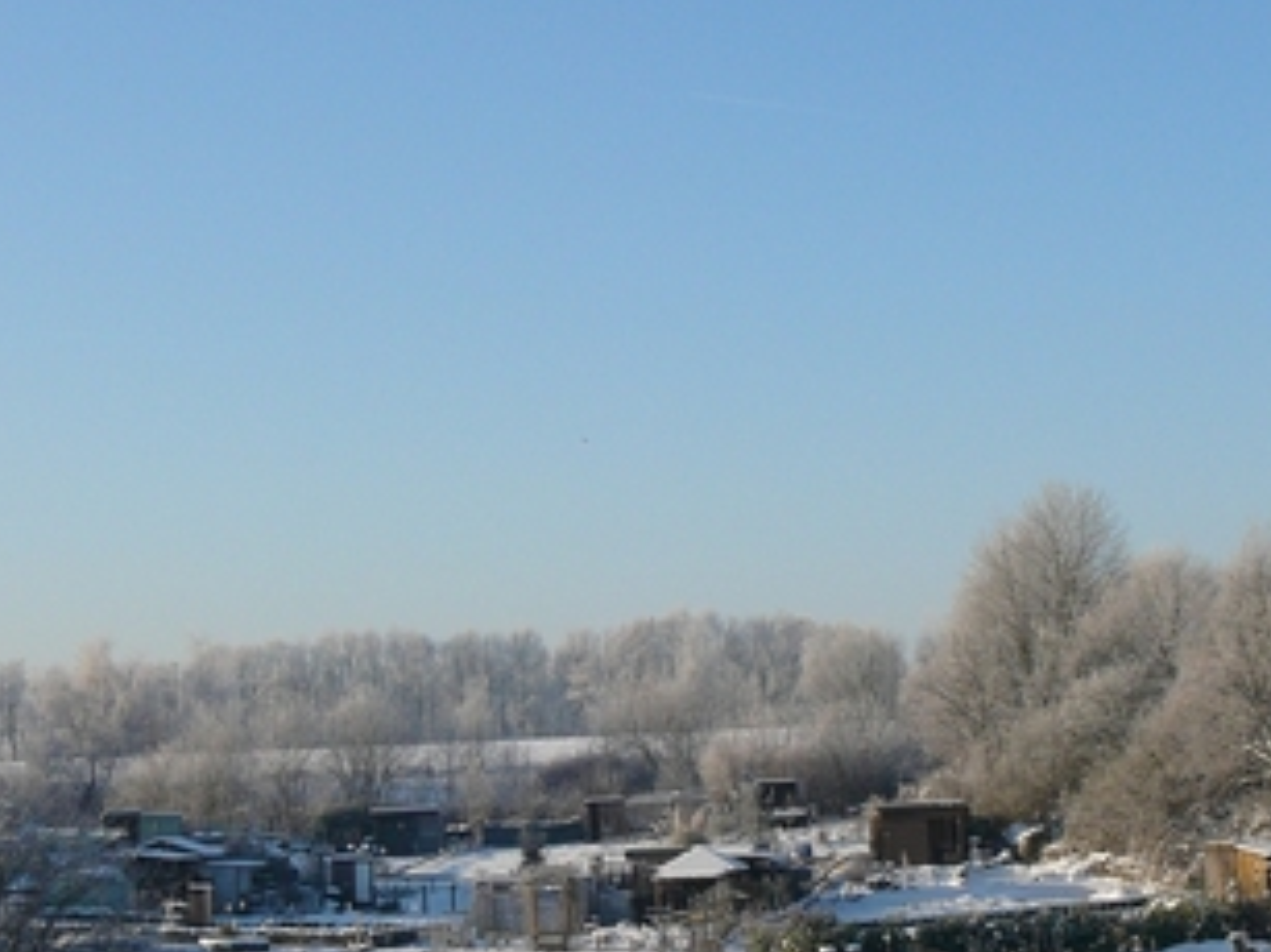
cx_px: 687
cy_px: 704
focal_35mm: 92
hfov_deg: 21.3
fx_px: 3377
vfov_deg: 16.0
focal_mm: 7
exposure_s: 1/400
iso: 80
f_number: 5.6
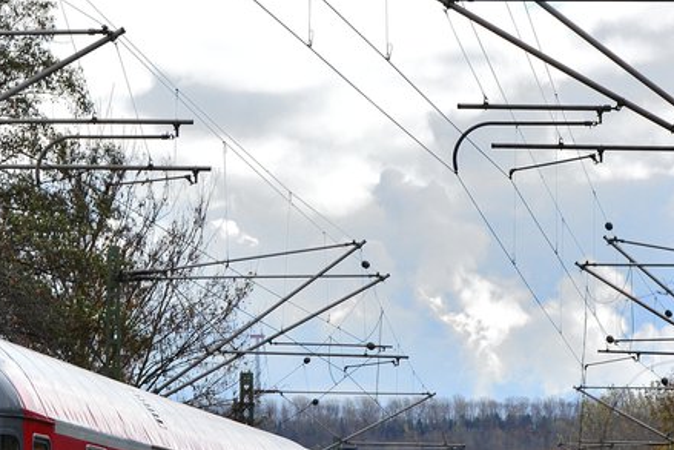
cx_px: 195
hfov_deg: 9.1
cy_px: 407
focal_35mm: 225
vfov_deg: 6.1
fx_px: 4220
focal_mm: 55
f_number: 5.6
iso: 400
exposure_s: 1/640
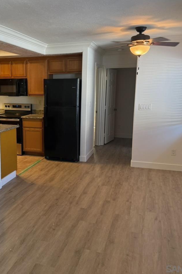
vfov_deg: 55.8
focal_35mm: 34
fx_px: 258
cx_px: 50
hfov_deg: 38.1
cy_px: 135
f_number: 1.78
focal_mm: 6.76
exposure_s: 1/60
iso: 160
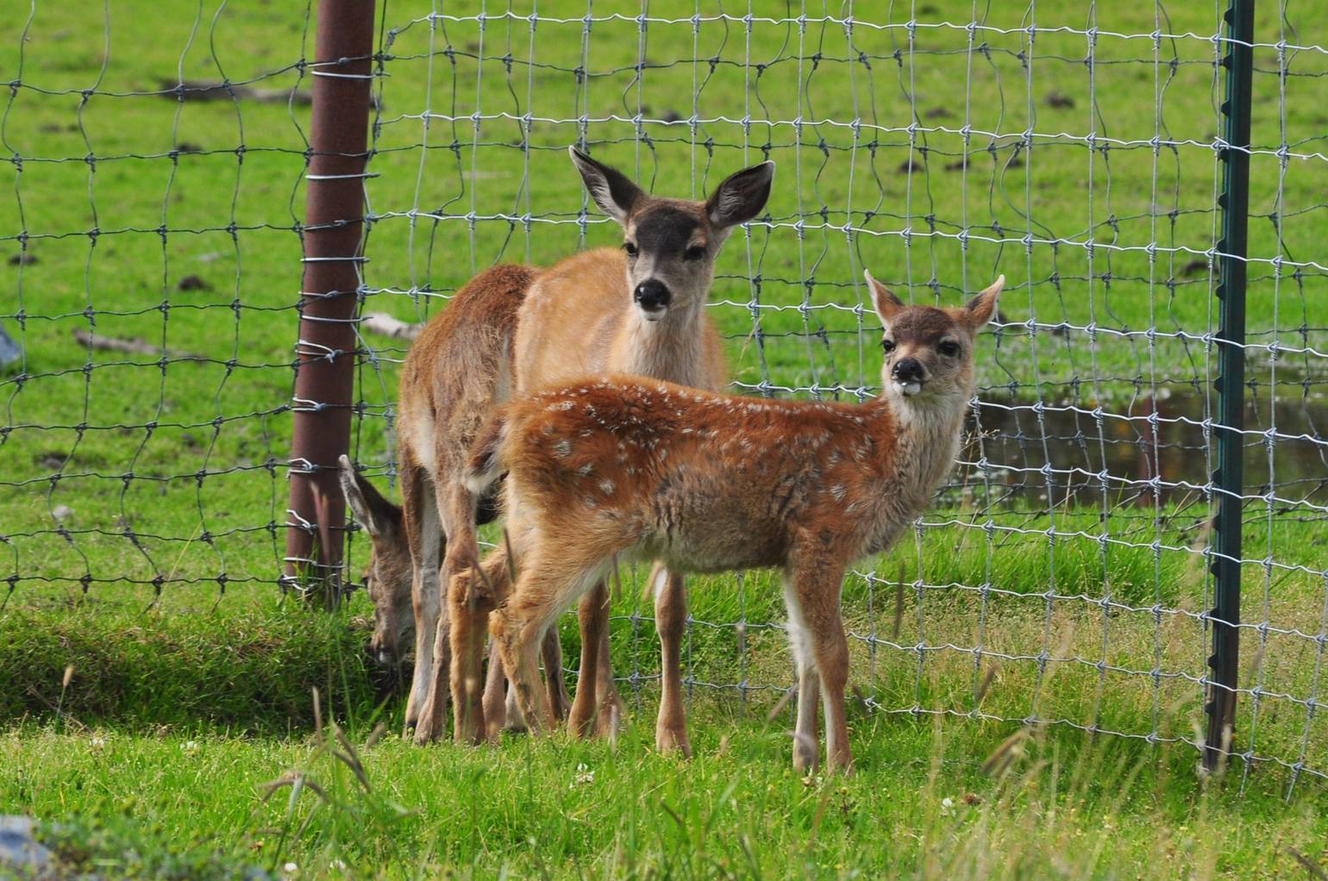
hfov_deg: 5.5
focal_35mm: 374
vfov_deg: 3.7
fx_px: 13776
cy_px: 443
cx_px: 669
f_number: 10
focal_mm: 240
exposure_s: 1/250
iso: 250
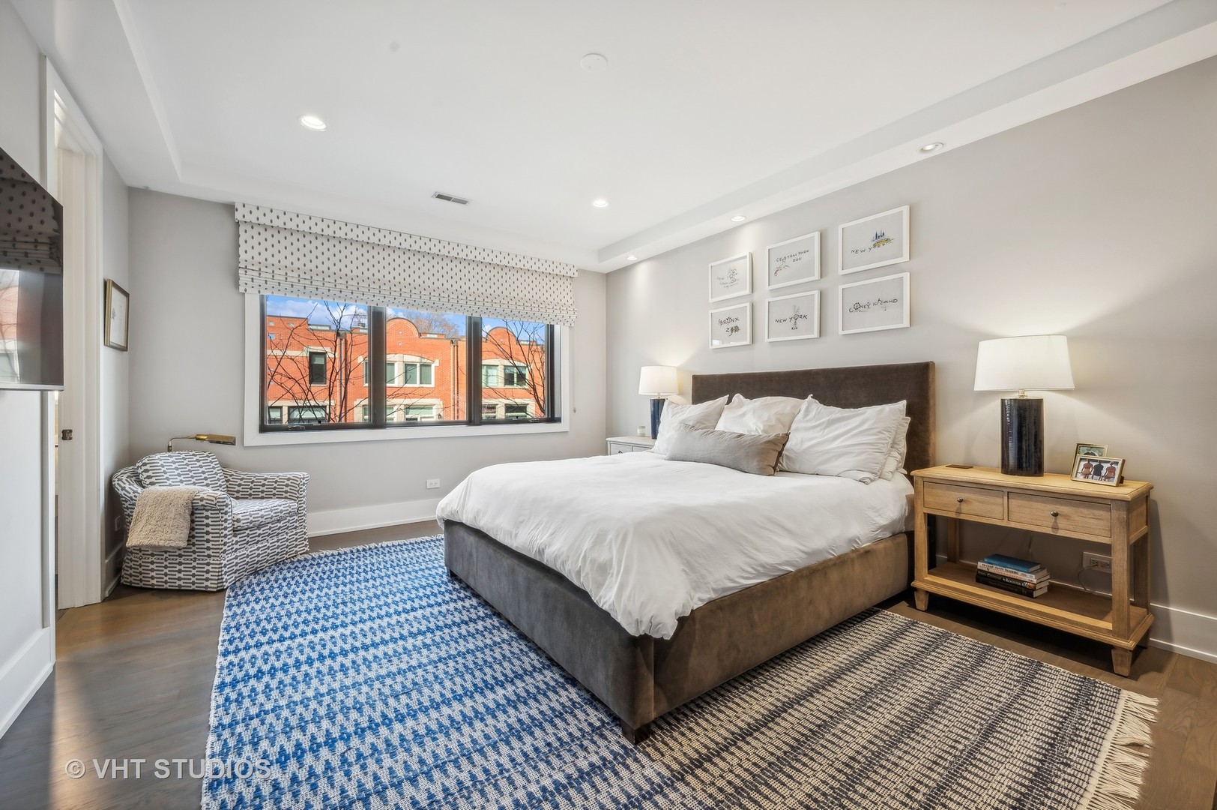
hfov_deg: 104.3
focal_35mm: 14
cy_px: 405
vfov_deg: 81.1
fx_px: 473
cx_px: 608
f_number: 9
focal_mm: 14
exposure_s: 1/10
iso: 100
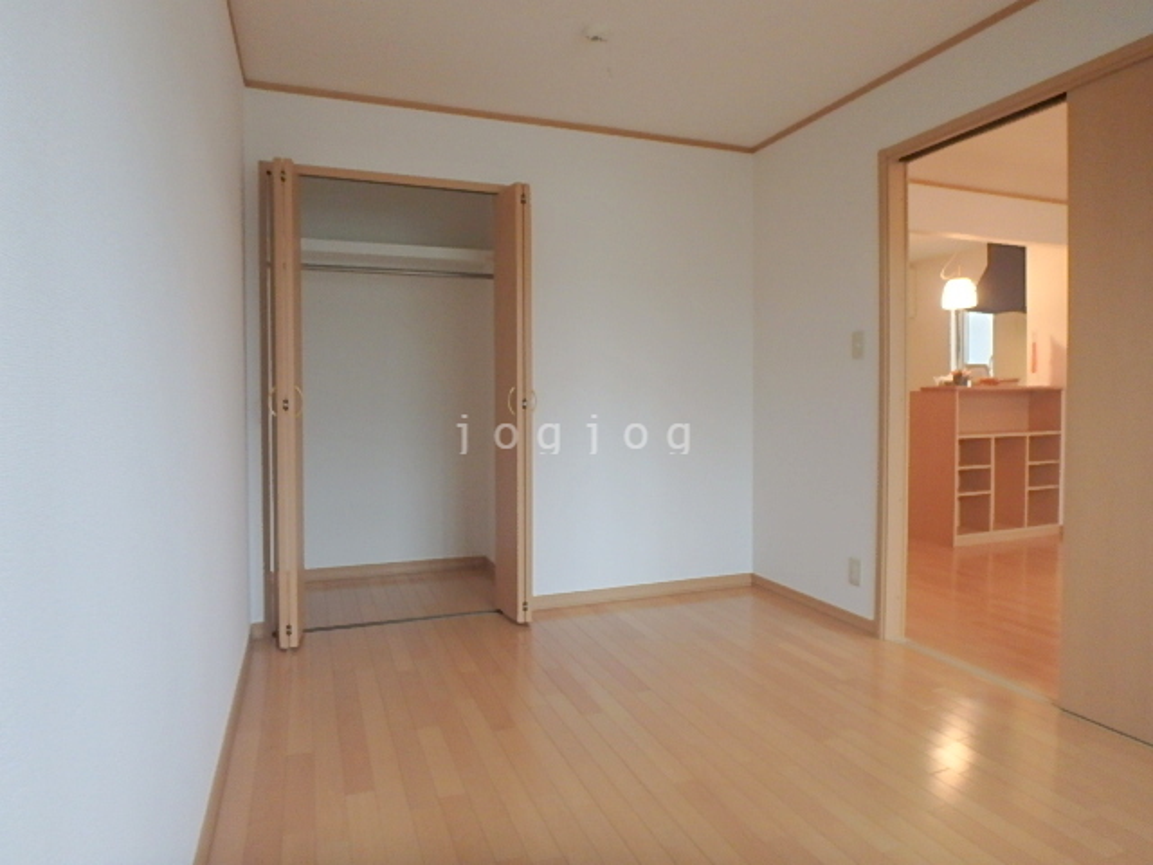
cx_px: 576
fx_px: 699
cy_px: 432
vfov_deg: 63.4
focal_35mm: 21
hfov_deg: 79.0
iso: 250
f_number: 3.5
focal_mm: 3.7
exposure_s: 1/30
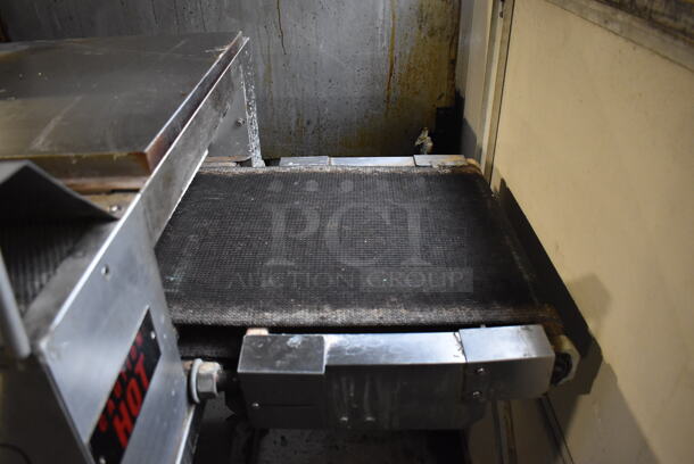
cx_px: 347
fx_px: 521
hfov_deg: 67.3
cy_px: 232
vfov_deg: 48.0
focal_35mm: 27
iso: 3200
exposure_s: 1/125
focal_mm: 18
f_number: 3.5
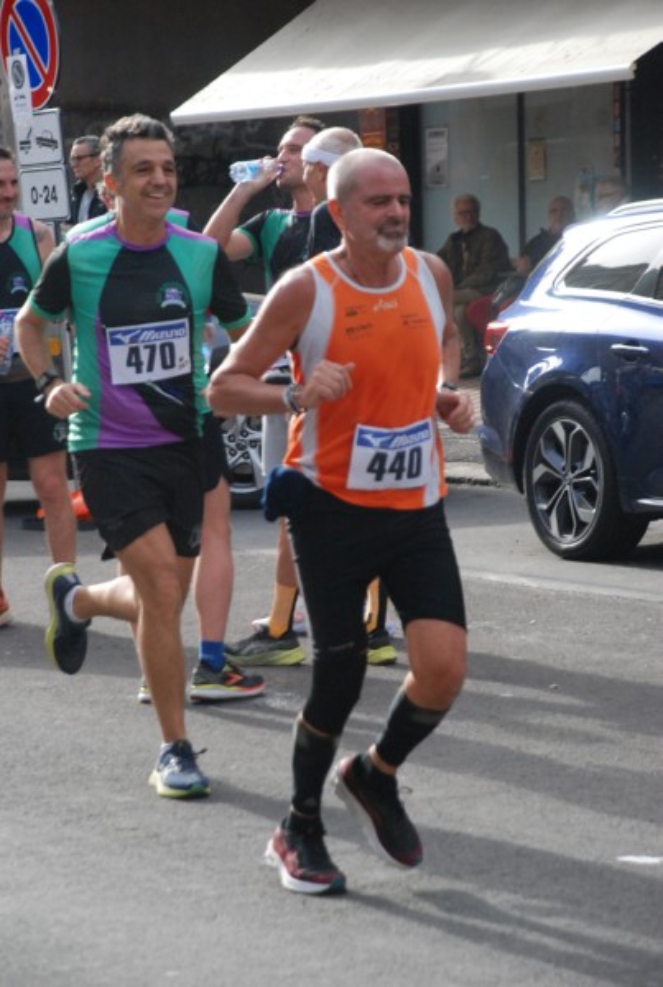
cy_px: 494
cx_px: 332
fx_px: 2061
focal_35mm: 75
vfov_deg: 26.9
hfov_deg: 18.3
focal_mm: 50
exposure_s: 1/640
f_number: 5
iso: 1000
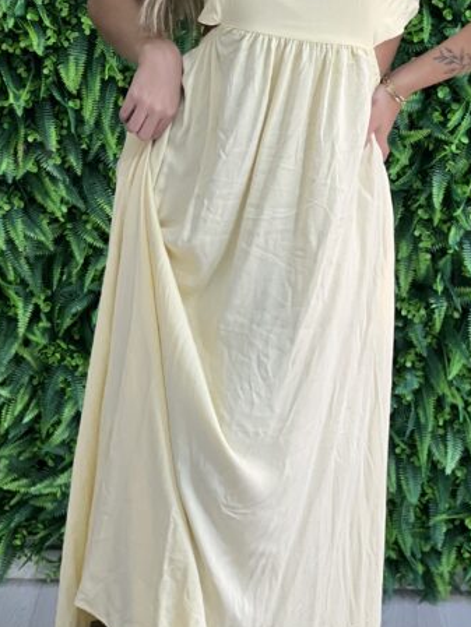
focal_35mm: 160
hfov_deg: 9.3
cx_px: 303
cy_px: 223
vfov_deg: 12.3
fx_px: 2901
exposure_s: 1/120
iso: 160
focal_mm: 9
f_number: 2.8
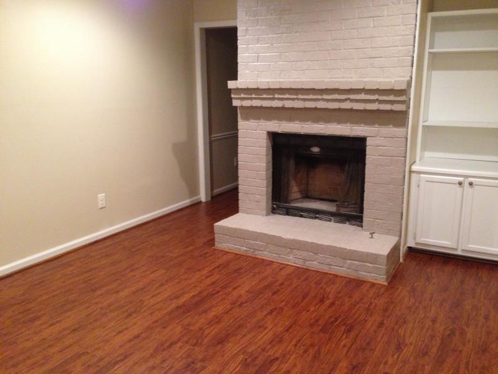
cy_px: 187
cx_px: 249
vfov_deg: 42.9
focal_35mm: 33
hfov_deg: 55.4
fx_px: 475
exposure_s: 1/20
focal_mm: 4.12
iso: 400
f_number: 2.4
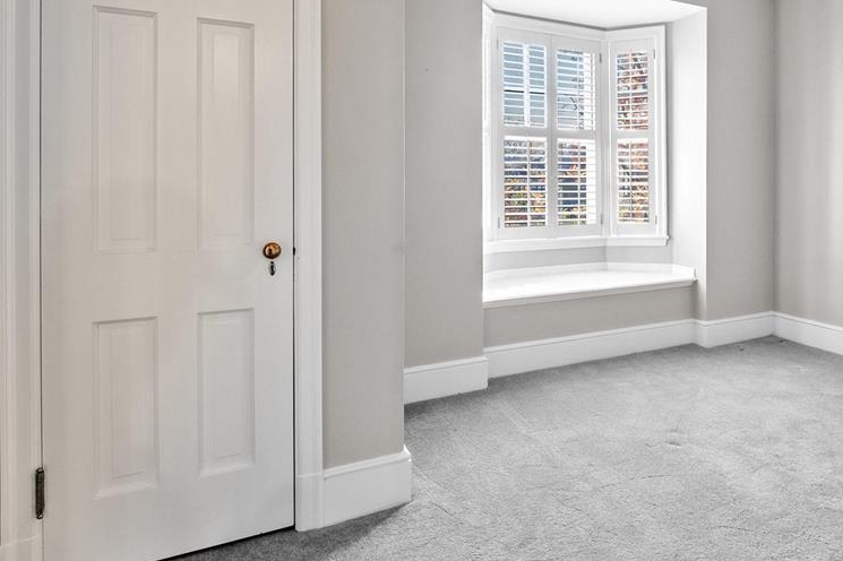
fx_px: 515
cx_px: 535
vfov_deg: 56.0
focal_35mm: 22
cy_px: 189
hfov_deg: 77.0
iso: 400
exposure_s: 1/3
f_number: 8
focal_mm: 8
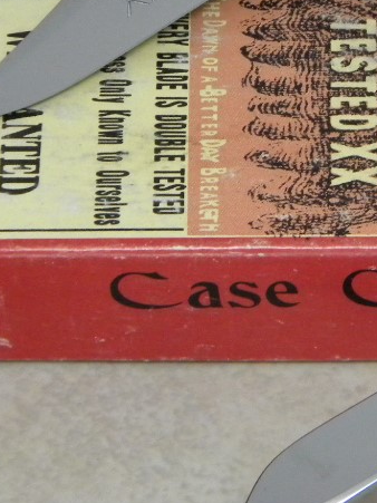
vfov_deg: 8.5
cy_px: 152
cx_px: 388
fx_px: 3385
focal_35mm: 233
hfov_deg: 6.4
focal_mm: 19
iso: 400
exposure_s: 1/24.1
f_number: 4.7
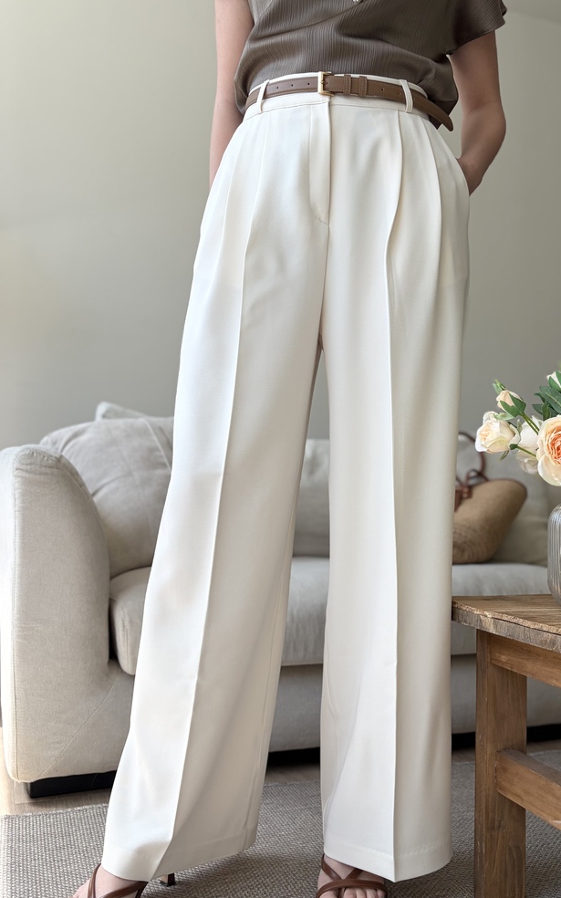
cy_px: 444
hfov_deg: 44.5
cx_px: 309
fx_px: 685
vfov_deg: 66.5
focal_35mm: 28
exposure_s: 1/392
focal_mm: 5.96
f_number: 1.6
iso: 50
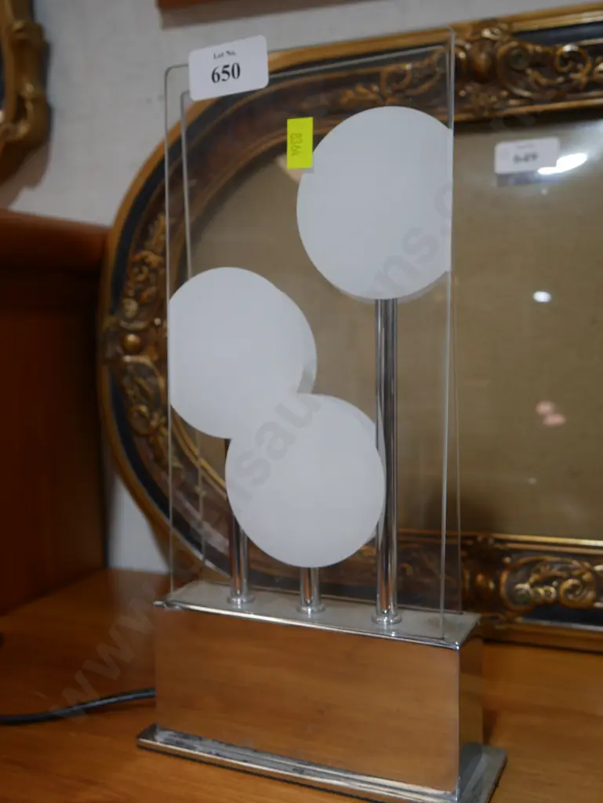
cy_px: 402
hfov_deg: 37.8
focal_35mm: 38
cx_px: 302
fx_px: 882
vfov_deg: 49.0
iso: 200
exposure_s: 1/60
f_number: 4.1
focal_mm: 19
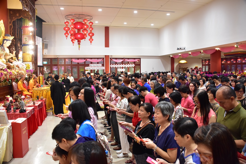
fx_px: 184
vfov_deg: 47.9
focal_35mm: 27
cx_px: 123
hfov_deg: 67.4
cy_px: 82
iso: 1600
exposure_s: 1/80
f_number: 4
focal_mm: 18
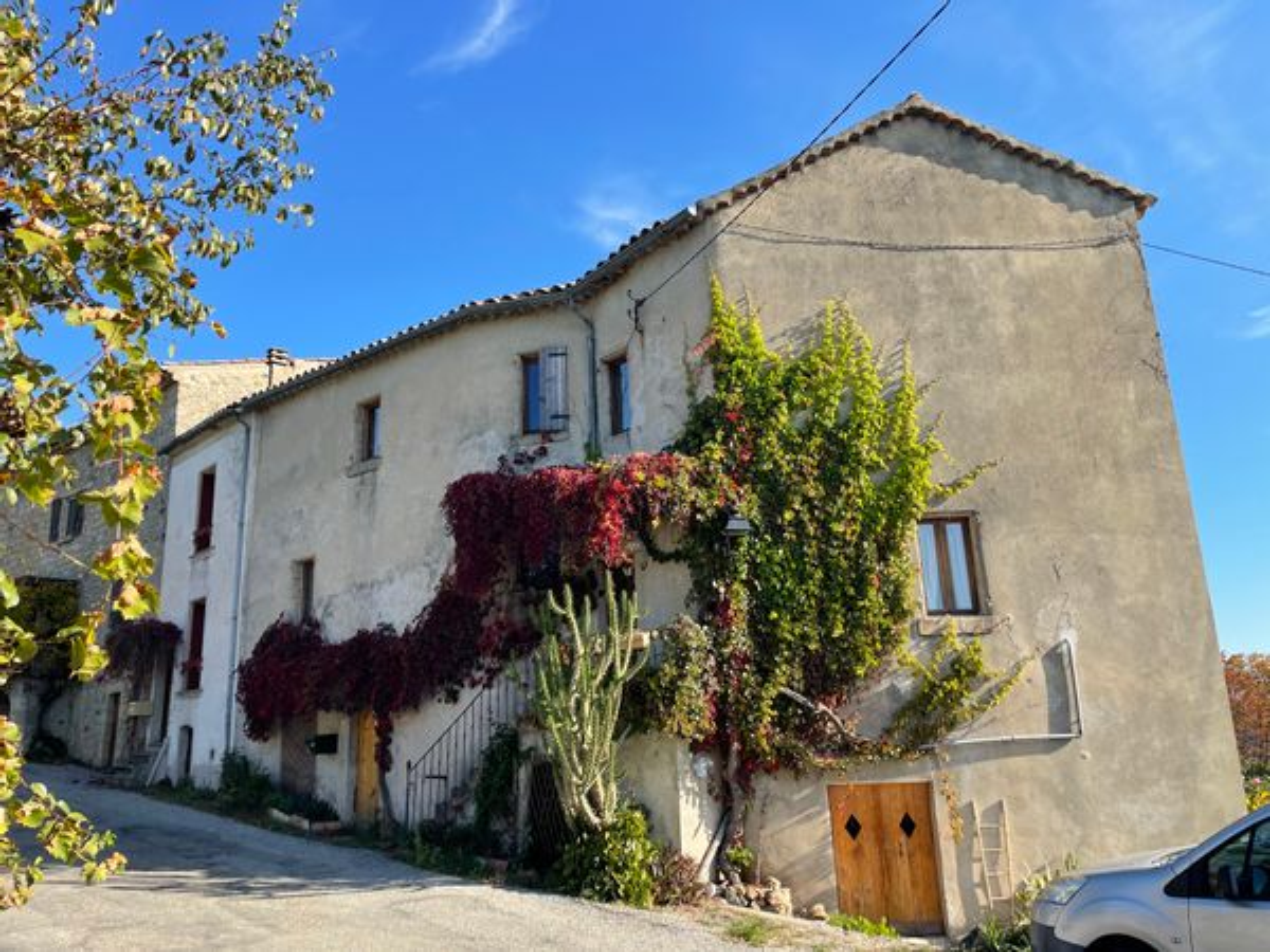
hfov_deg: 67.3
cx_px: 635
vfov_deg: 53.1
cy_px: 476
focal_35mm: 26
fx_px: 954
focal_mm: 4.2
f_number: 1.6
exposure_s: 1/1366
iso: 32
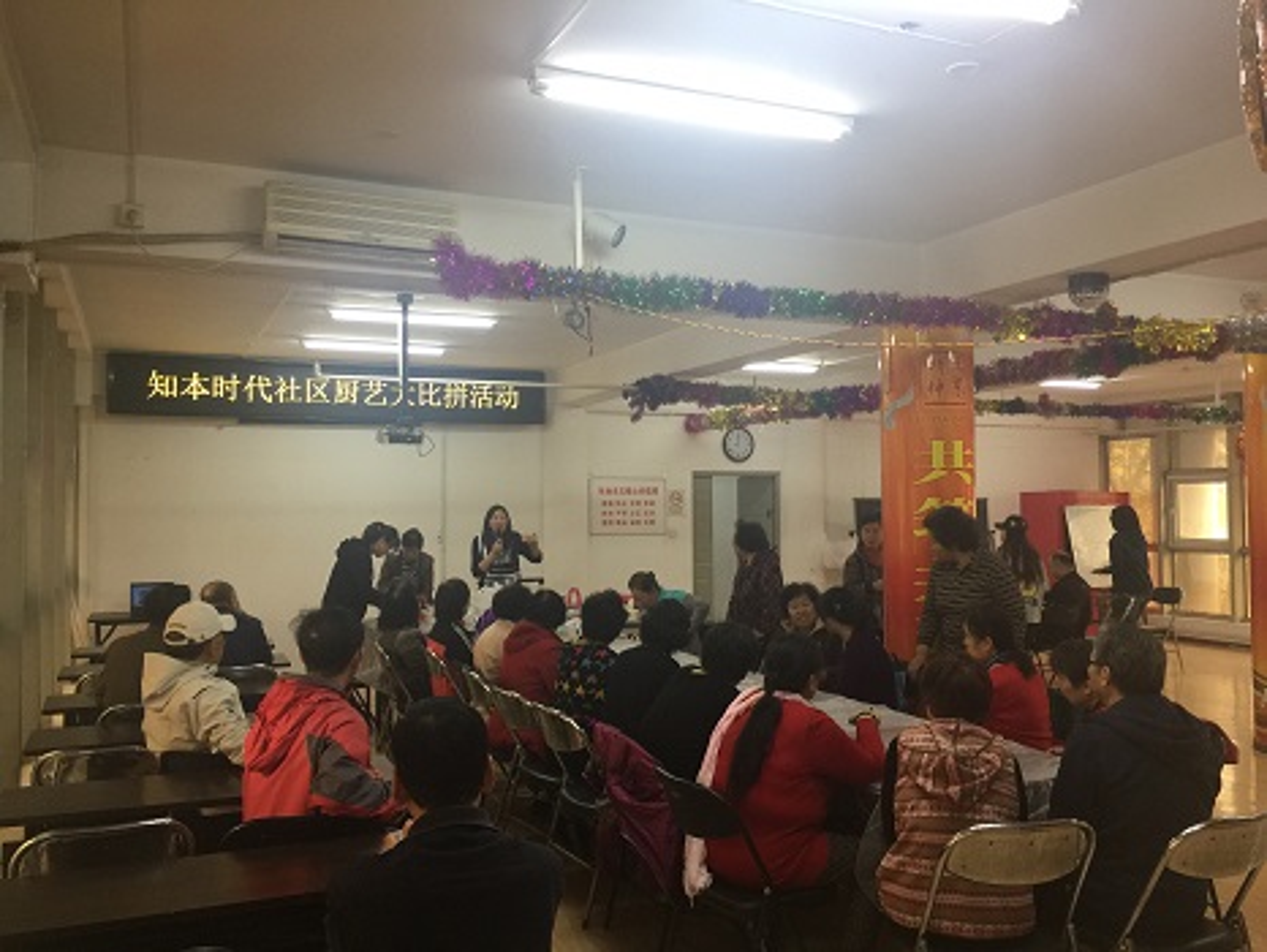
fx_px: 1062
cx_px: 634
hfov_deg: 61.6
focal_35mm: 29
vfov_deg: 48.3
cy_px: 476
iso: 50
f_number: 2.2
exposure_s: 1/33
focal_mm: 4.15
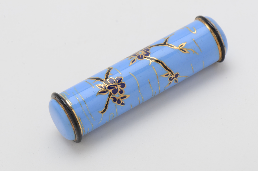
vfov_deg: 10.7
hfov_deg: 16.1
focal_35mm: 128
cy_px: 86
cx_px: 129
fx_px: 912
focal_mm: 85
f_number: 18
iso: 200
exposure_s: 1/125
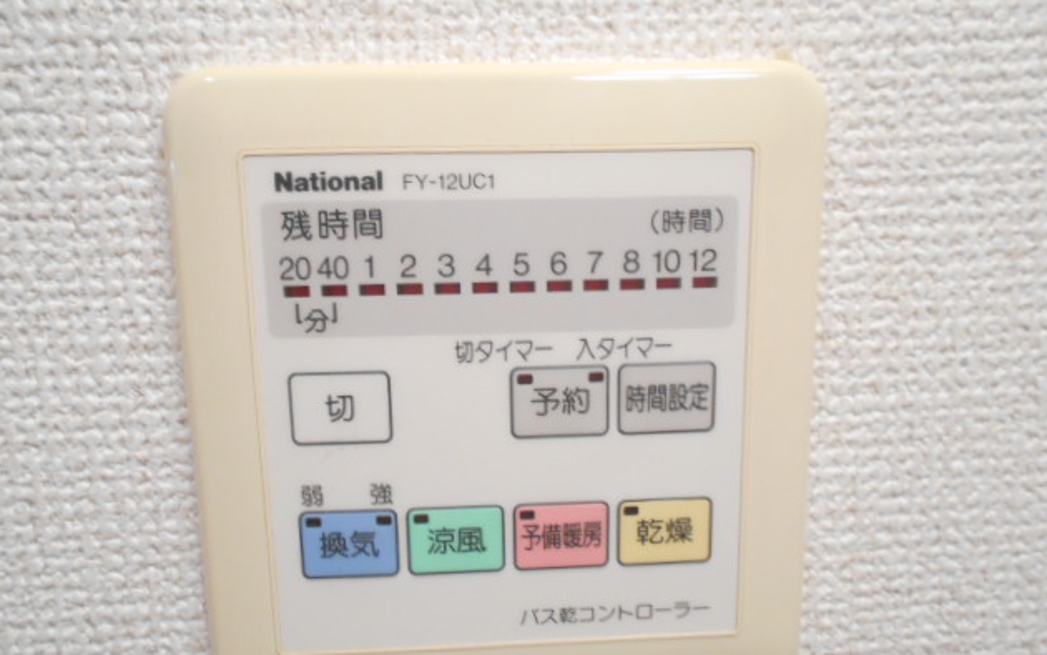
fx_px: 799
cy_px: 397
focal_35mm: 28
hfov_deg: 66.5
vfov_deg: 44.3
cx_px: 517
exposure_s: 1/30
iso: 400
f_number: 3.2
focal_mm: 4.6
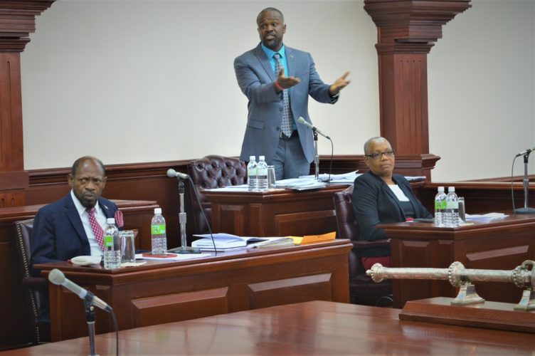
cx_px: 268
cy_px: 178
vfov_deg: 16.5
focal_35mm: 82
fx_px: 1225
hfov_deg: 24.6
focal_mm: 55
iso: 450
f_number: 5.6
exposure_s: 1/15
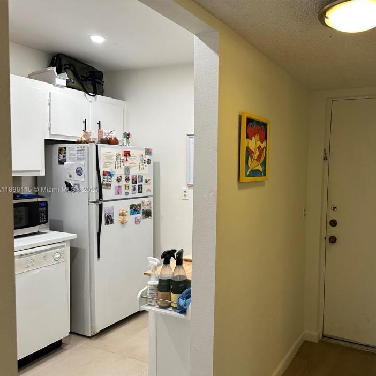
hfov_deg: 54.4
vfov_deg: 55.6
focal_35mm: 29
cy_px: 190
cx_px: 252
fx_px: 356
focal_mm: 6.86
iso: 125
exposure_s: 1/60
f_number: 1.78
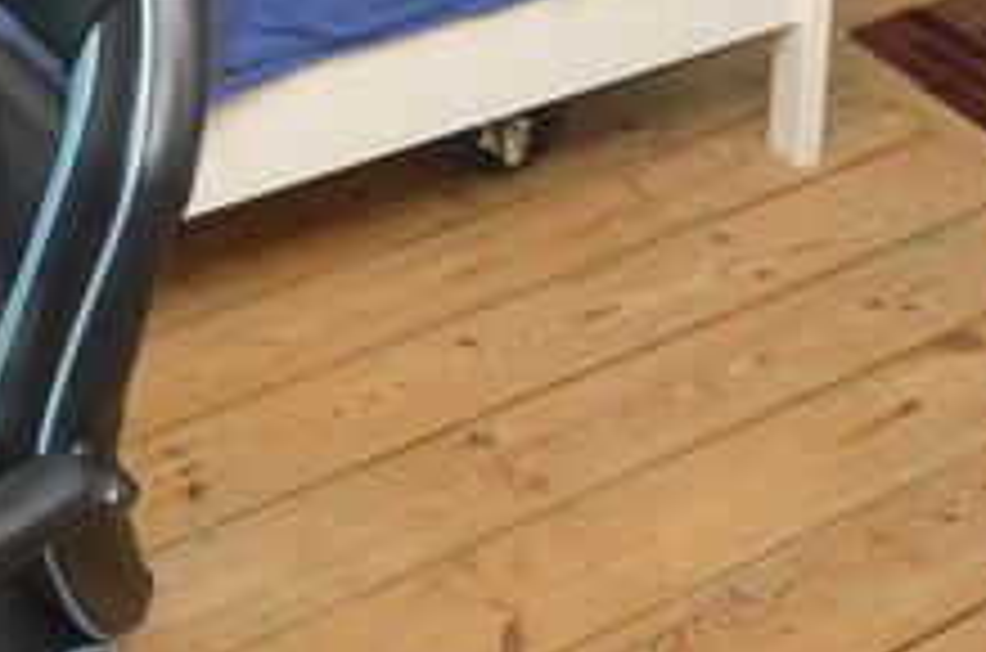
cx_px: 261
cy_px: -360
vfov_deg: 17.2
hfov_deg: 28.5
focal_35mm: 70
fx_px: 1913
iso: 180
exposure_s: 1/200
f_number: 7.1
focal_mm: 10
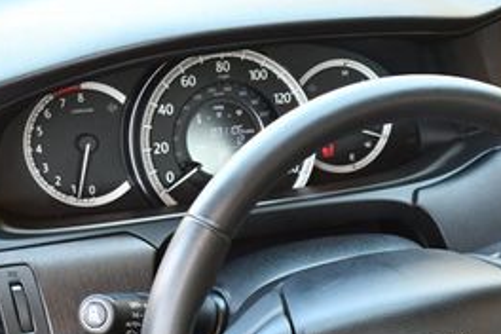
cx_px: 520
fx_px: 1350
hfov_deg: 20.3
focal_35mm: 97
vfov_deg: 13.9
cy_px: 342
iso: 800
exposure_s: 1/200
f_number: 3.8
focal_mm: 20
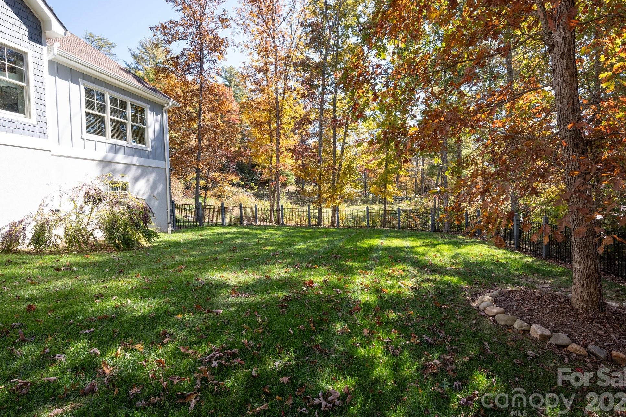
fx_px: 305
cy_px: 207
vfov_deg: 68.7
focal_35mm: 18
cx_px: 332
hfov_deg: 91.5
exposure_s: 1/400
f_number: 8
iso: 800
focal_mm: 16.5
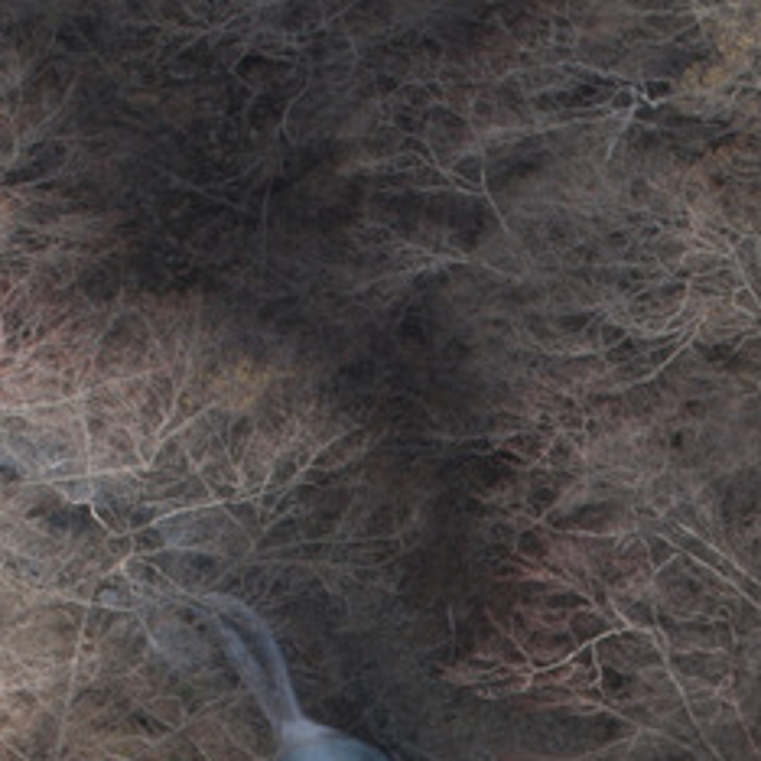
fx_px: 6914
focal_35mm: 278
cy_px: 1558
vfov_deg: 6.1
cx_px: 595
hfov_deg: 6.3
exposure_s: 1
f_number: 16
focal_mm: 50
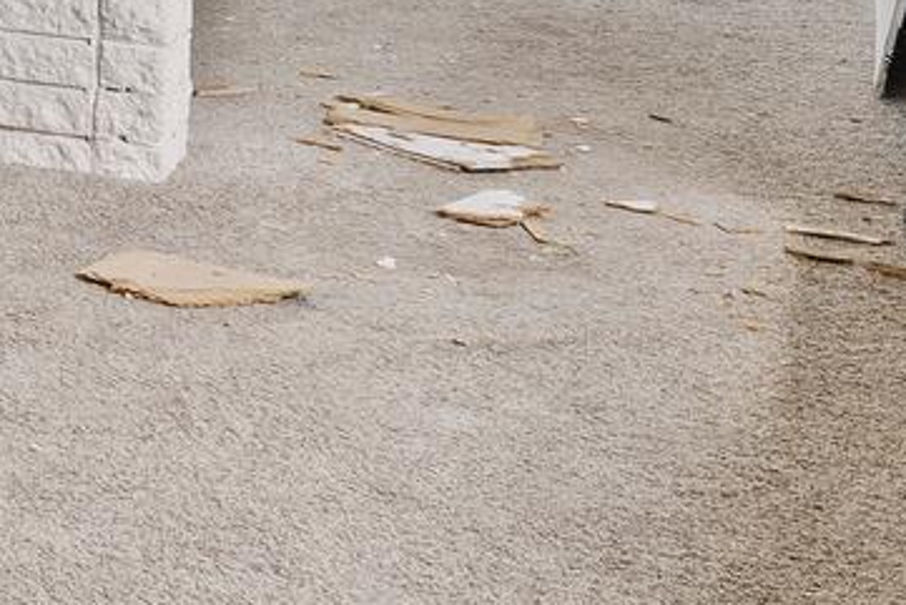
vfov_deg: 12.3
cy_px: -471
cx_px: -1089
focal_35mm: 102
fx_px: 2568
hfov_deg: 14.9
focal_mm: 18
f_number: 7.1
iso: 400
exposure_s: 1/20
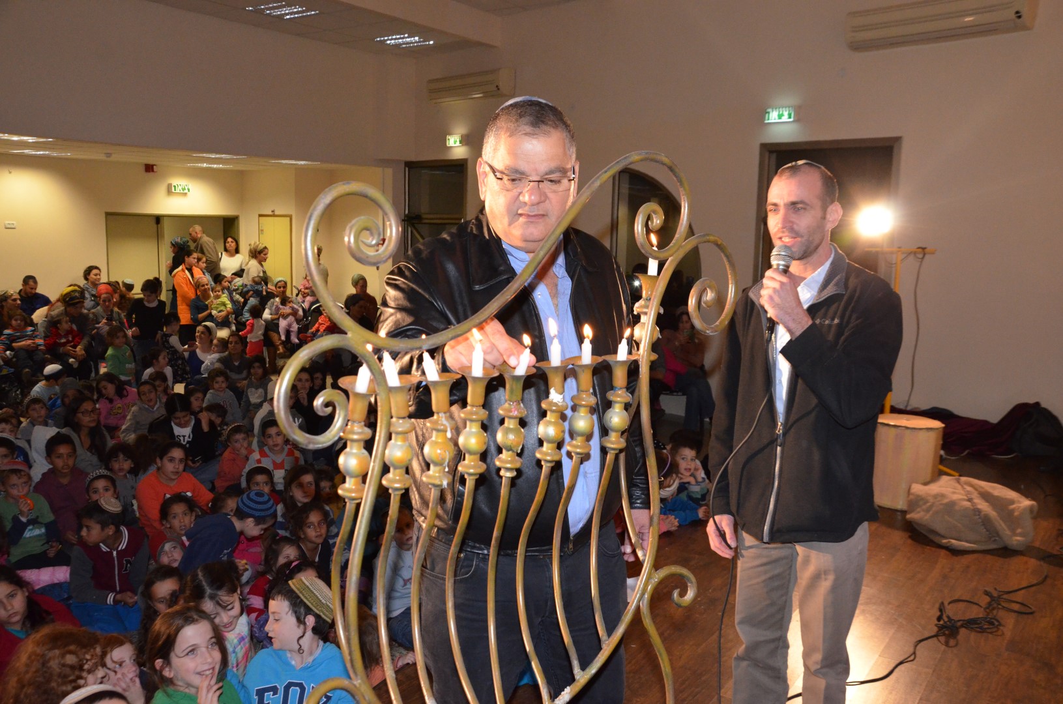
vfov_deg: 41.5
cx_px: 532
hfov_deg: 59.6
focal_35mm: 32
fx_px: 928
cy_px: 352
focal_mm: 21
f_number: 6.3
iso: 2500
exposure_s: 1/160
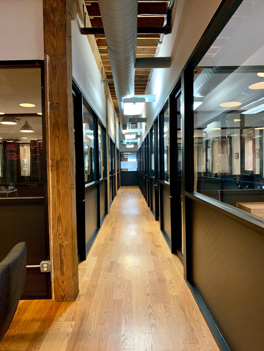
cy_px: 176
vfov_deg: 67.3
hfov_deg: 53.1
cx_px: 132
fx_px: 264
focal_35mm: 26
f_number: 1.8
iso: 250
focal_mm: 4.25
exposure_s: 1/40
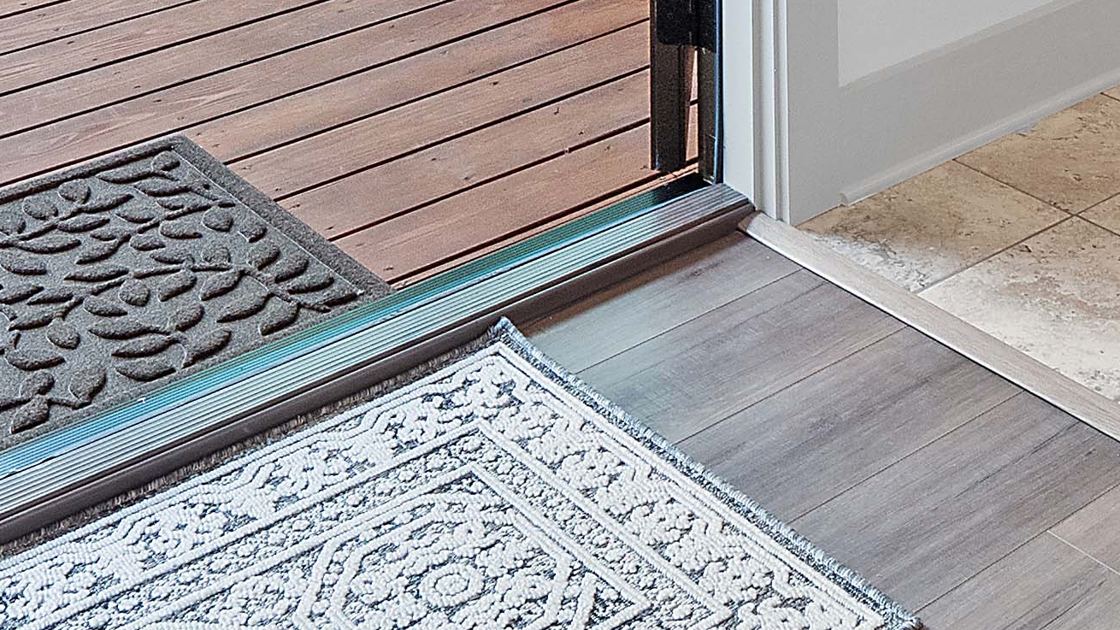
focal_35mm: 69
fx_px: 2049
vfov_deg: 13.8
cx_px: 810
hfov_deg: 30.2
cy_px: -760
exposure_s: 1/13
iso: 200
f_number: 5.6
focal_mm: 8
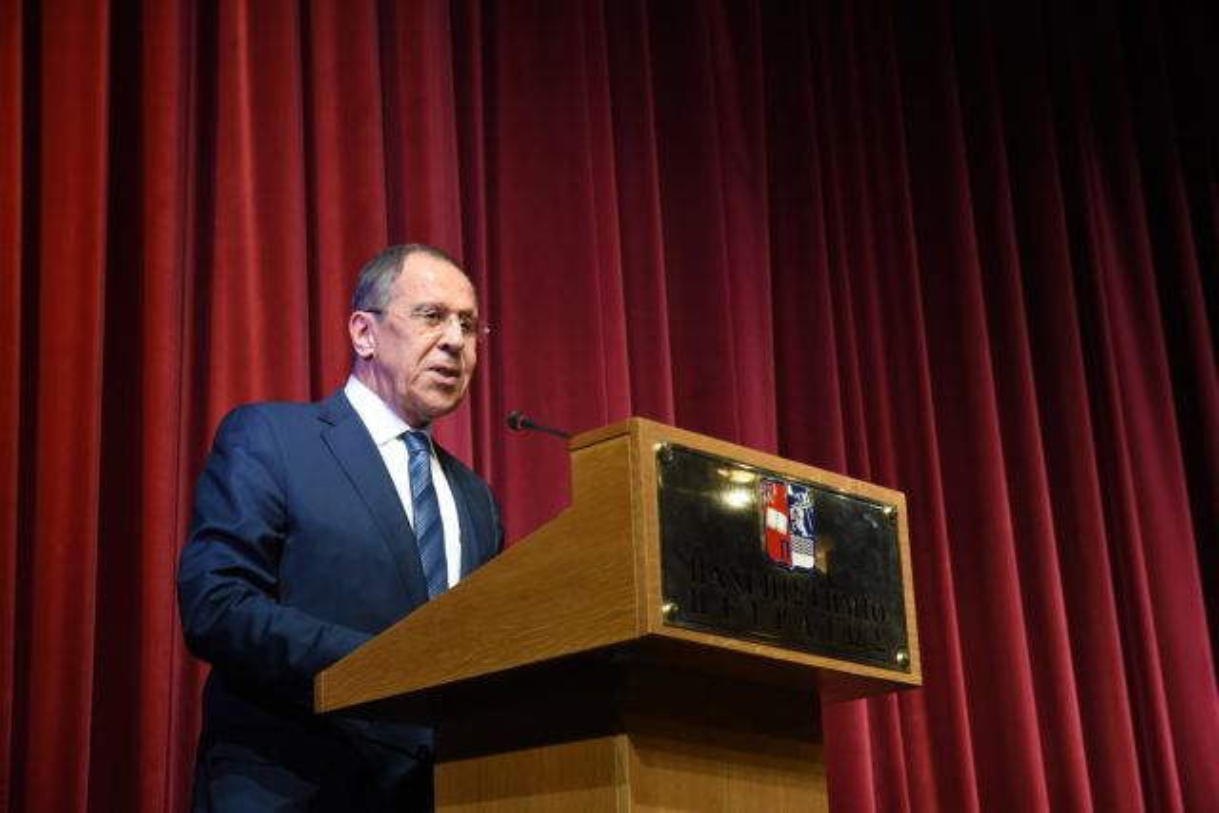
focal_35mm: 70
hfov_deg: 28.8
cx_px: 610
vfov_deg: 19.5
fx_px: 2371
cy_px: 406
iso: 2500
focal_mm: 70
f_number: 7.1
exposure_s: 1/160
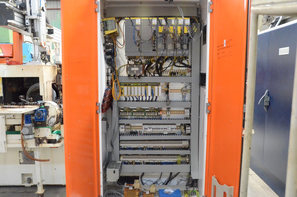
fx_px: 272
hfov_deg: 57.3
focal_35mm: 33
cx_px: 148
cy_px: 98
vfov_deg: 39.8
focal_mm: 22
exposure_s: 1/100
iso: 6400
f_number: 5
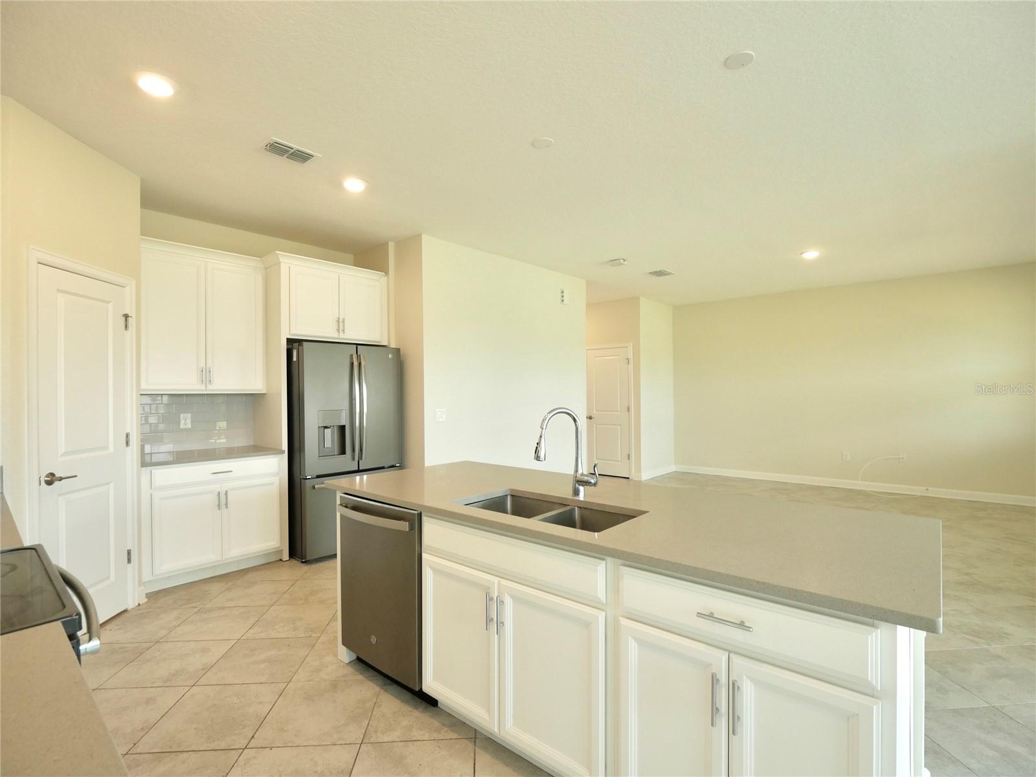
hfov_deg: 94.5
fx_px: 479
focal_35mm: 16
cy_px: 388
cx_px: 518
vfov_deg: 78.1
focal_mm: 8
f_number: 4
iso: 400
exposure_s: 1/60
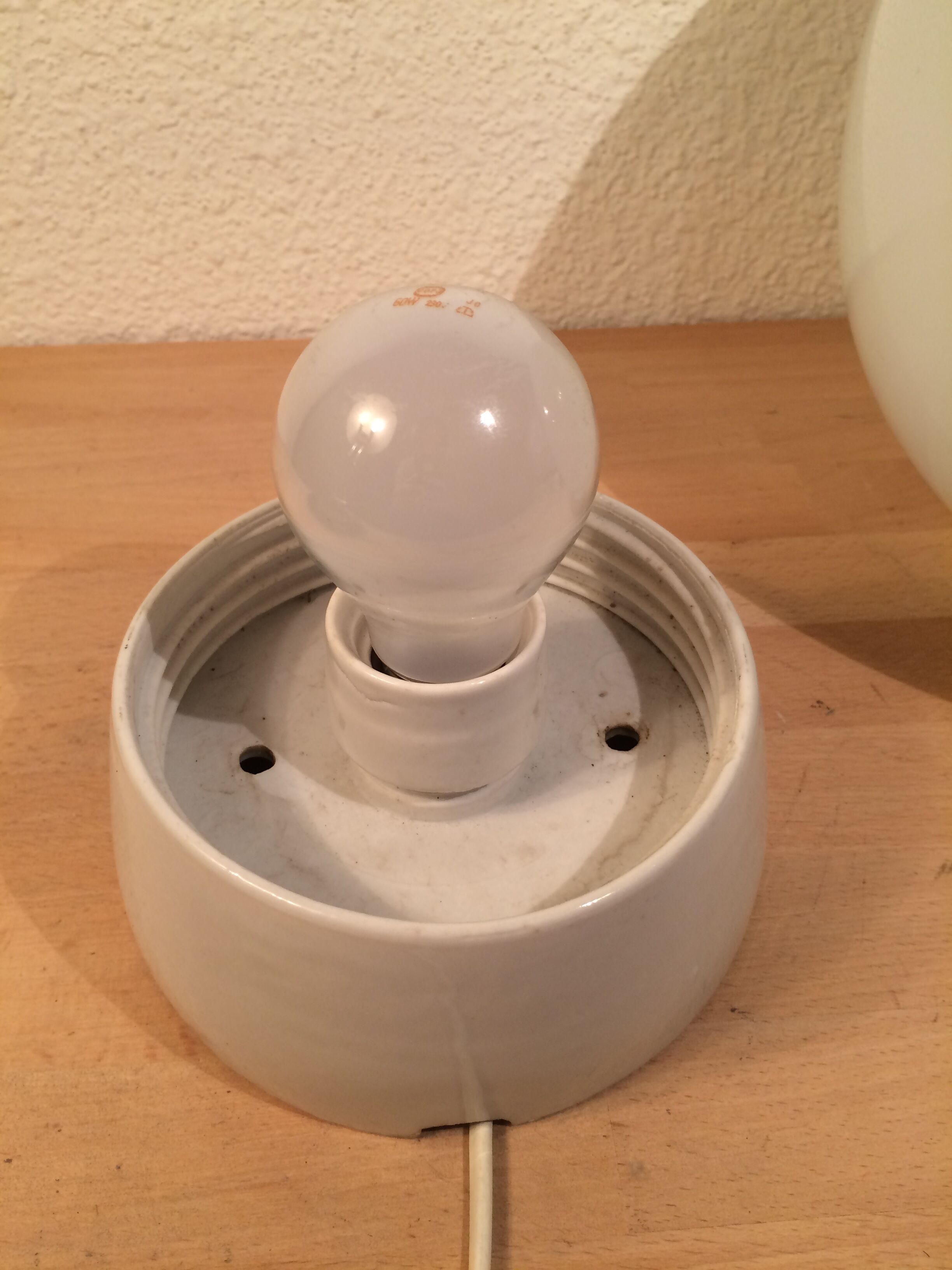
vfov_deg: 61.7
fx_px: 1063
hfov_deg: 48.2
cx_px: 476
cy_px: 635
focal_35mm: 29
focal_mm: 4.15
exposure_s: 1/33
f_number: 2.2
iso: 32
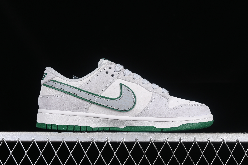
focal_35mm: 75
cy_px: 82
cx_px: 124
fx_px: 517
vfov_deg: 18.2
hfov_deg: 27.0
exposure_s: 1/80
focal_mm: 50
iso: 160
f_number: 8
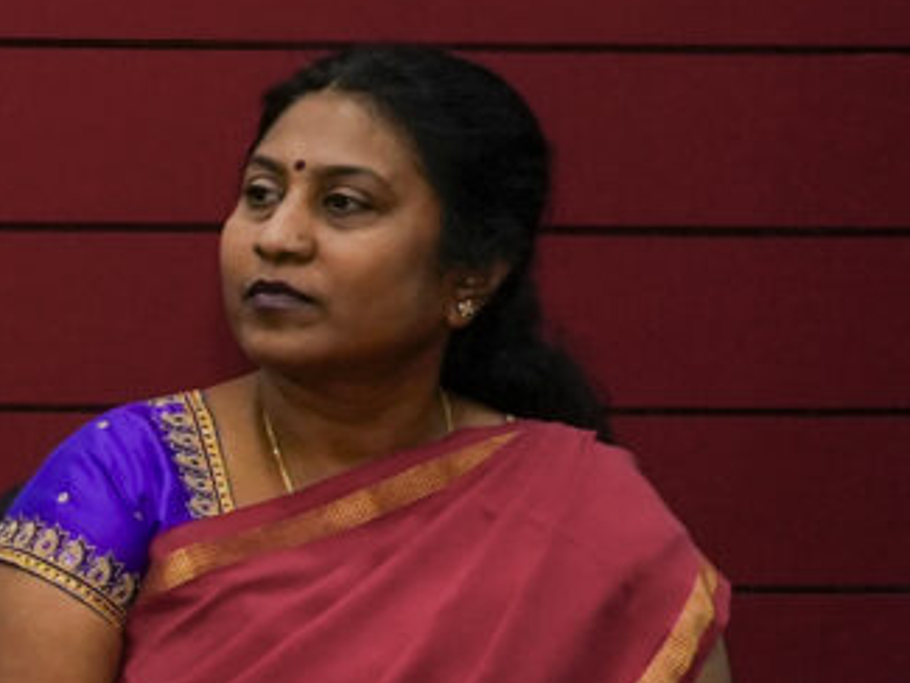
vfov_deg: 7.5
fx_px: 5181
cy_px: 693
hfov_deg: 7.6
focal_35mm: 197
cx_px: -2517
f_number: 4
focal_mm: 26
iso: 1000
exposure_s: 1/125
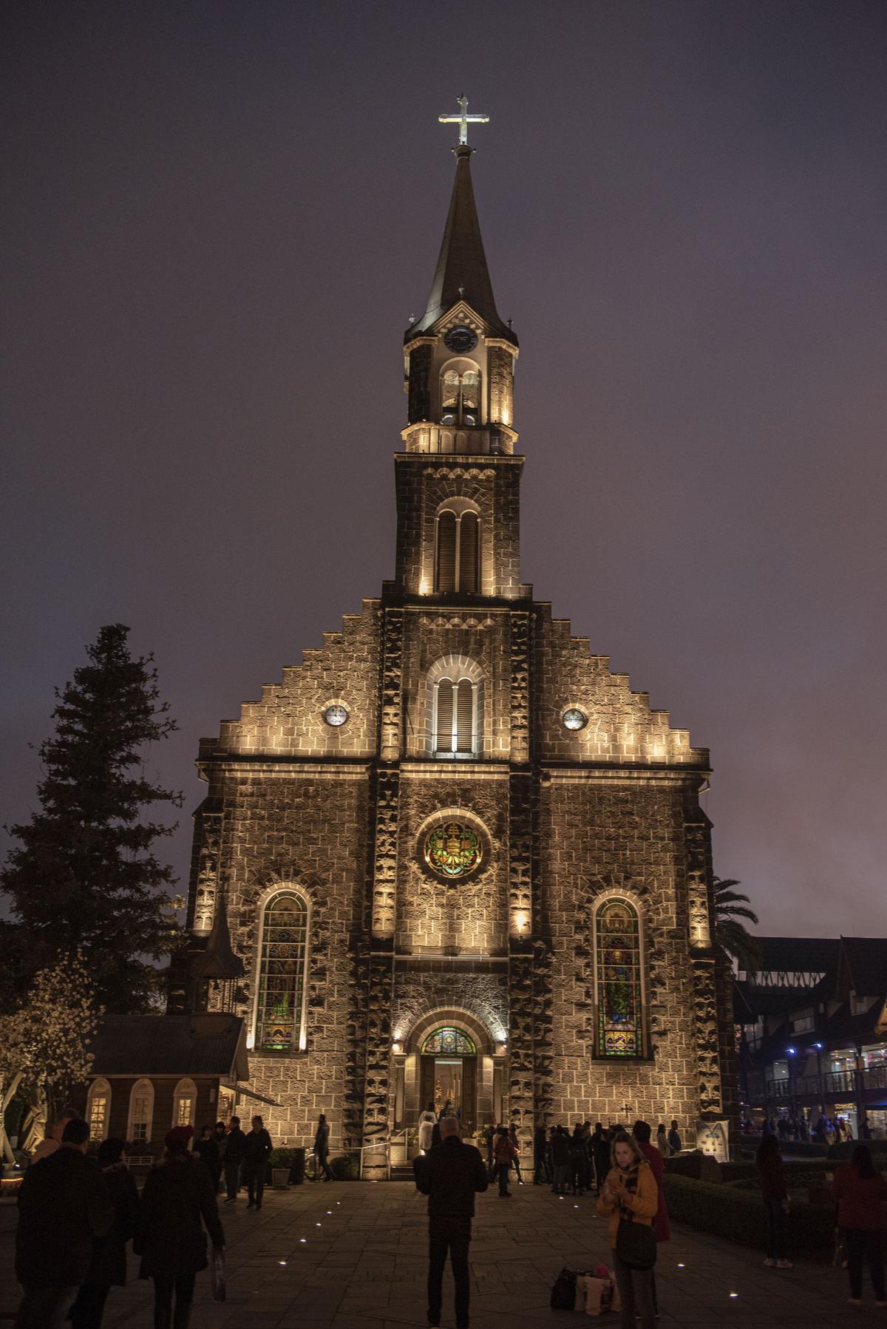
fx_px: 1256
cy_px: 664
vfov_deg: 55.8
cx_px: 444
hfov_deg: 38.9
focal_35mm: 34
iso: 1250
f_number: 3.5
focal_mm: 34
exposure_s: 1/60
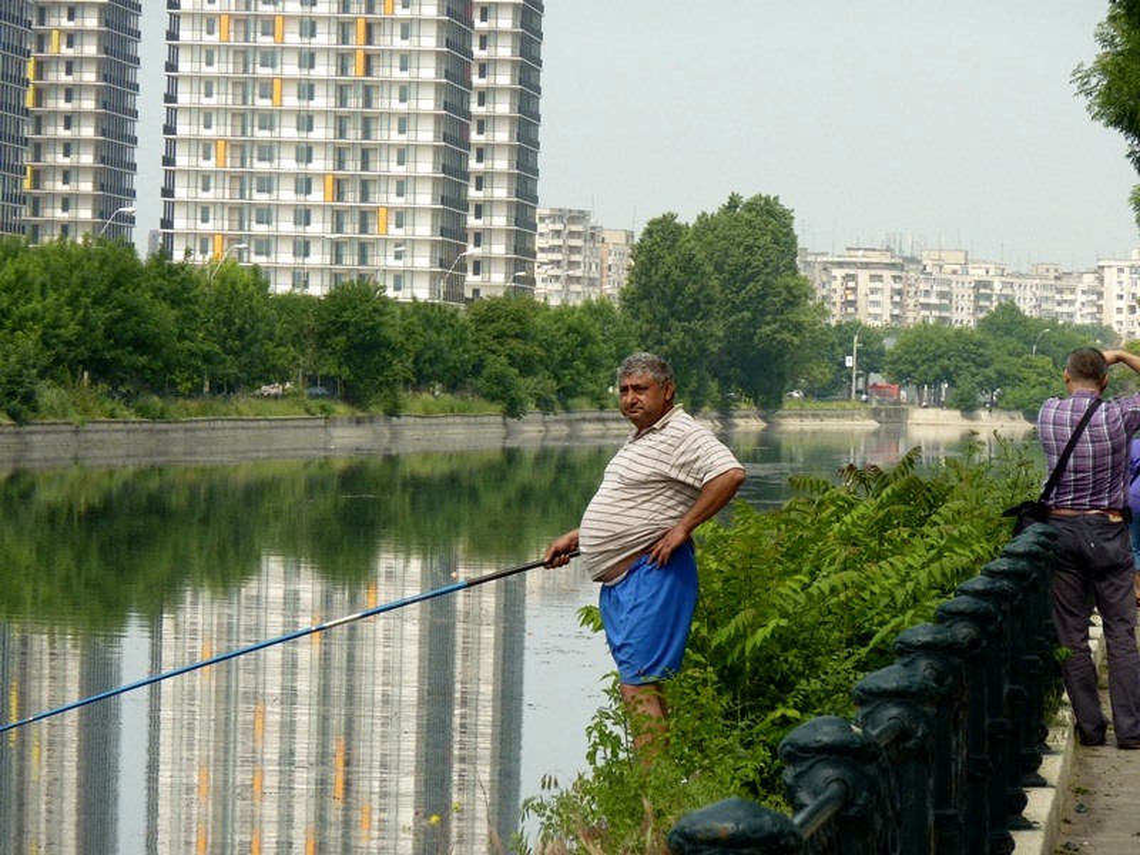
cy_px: 428
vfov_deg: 7.1
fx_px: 6916
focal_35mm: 210
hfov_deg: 9.4
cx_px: 570
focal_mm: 34.4
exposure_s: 1/500
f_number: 5.6
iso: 200
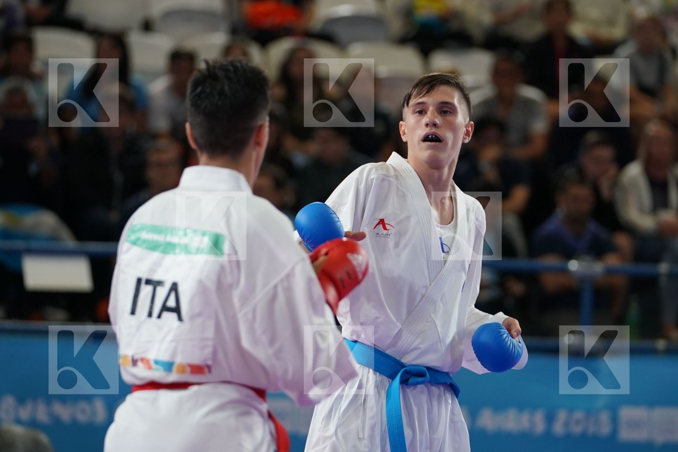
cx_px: 339
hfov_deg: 8.8
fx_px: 4407
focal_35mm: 234
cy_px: 226
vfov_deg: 5.9
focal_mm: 156
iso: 1250
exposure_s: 1/1000
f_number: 2.8
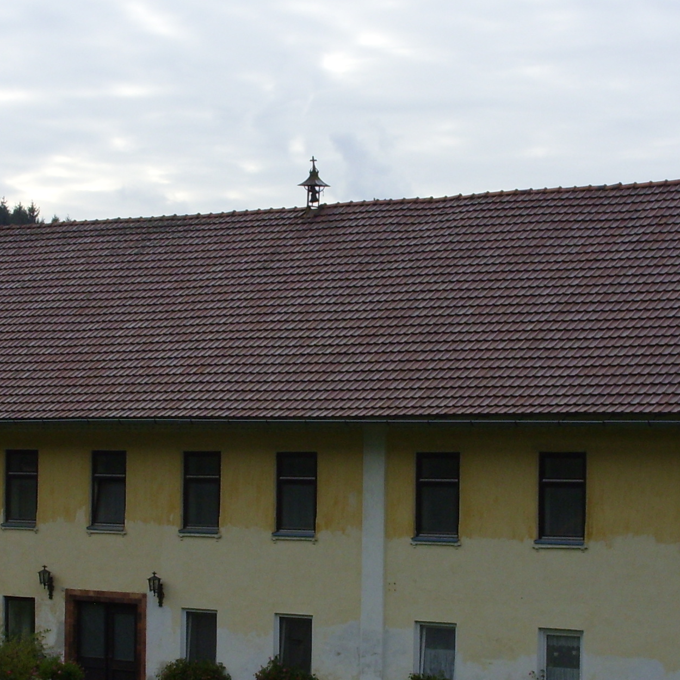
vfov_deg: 17.7
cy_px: 430
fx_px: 2178
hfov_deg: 17.7
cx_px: 356
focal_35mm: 98
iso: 50
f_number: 4.9
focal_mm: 6.3
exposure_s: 1/260
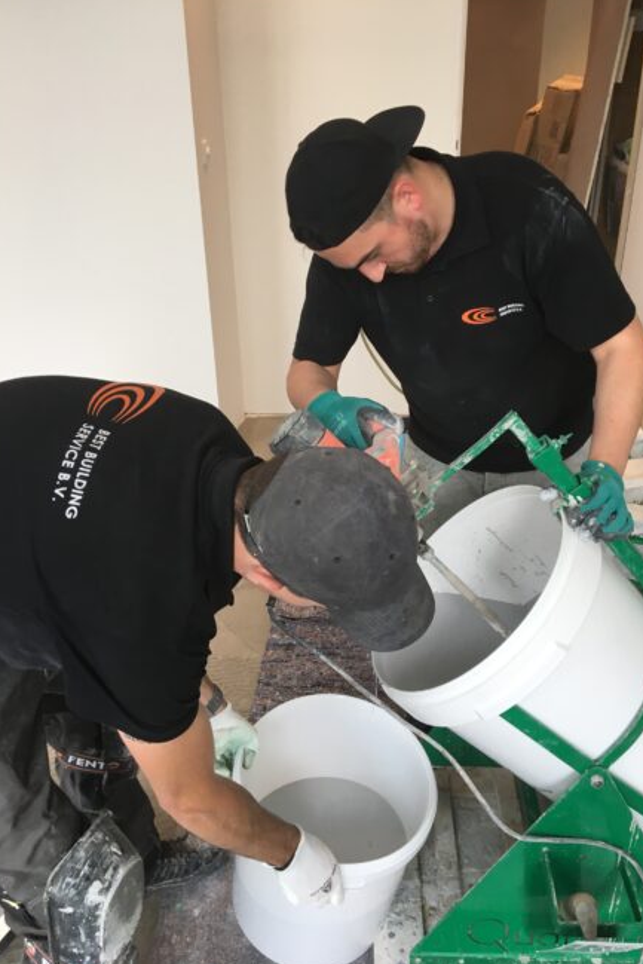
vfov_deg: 60.3
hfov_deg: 42.3
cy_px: 481
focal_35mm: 31
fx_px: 830
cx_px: 358
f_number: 2.2
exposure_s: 1/33
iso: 25
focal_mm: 4.15
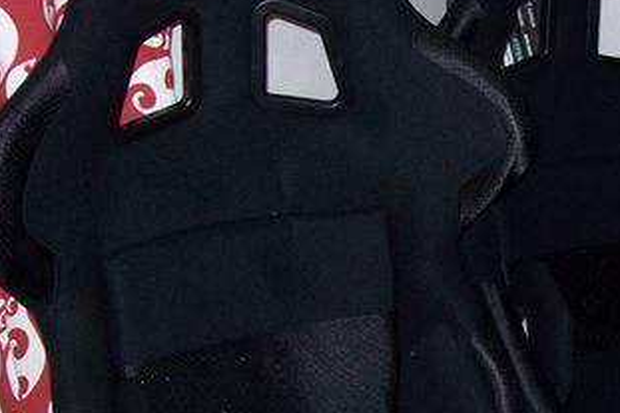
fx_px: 1325
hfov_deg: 25.8
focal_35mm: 77
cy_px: 351
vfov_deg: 17.5
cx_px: 506
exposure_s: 1/64
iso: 80
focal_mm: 6
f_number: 2.7
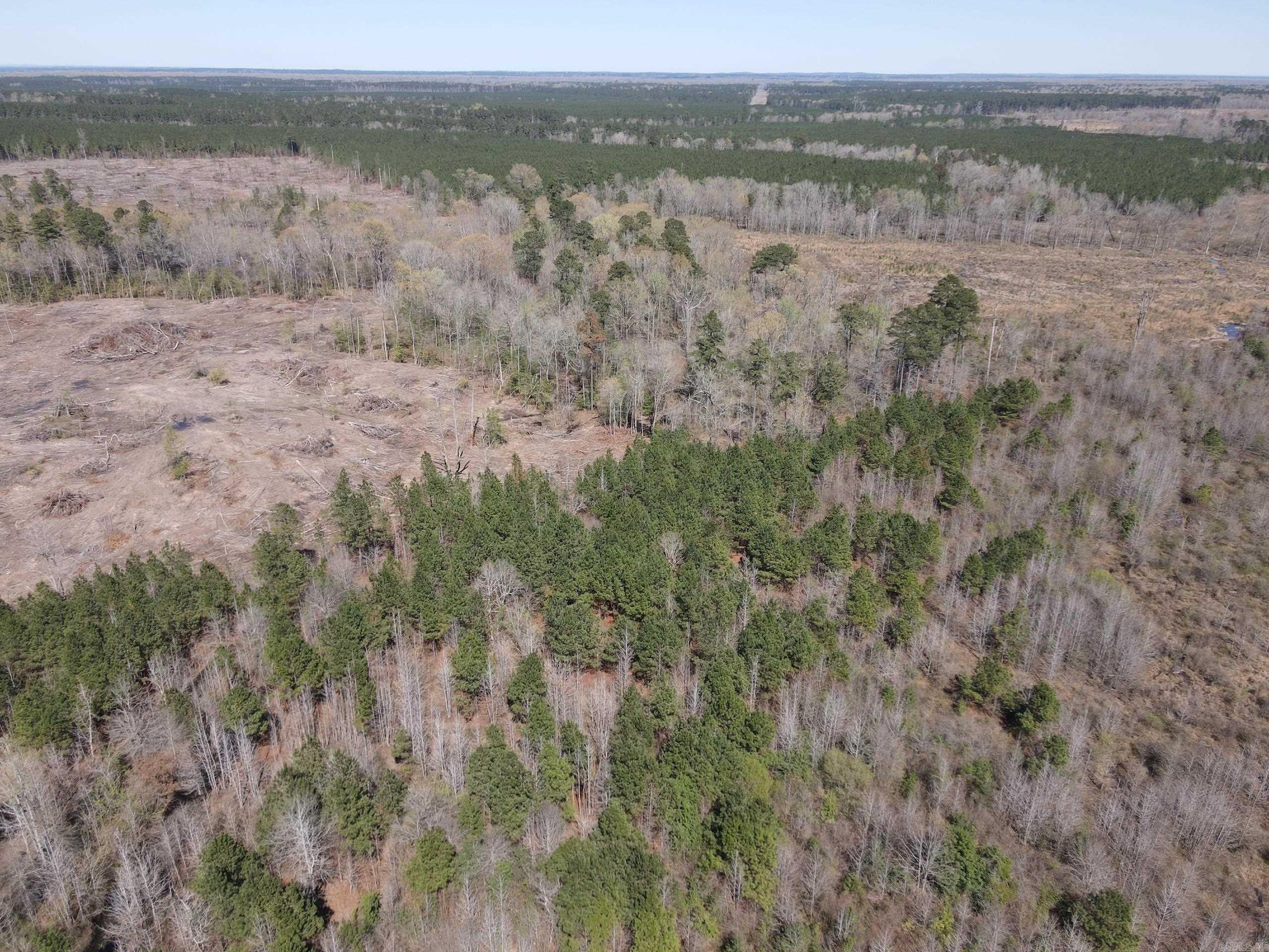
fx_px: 880
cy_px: 476
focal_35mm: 24
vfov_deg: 56.8
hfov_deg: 71.6
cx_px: 634
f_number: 2.8
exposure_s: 1/30
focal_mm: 4.5
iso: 100
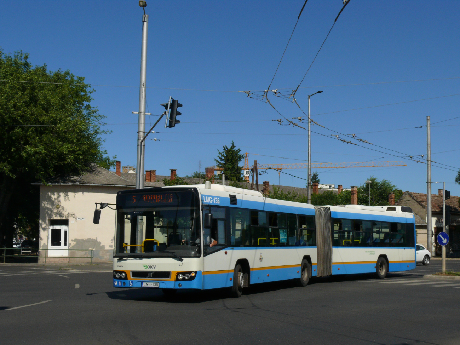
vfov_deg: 27.5
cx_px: 230
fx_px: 704
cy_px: 172
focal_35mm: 53
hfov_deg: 36.2
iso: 100
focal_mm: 11.2
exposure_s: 1/640
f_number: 8
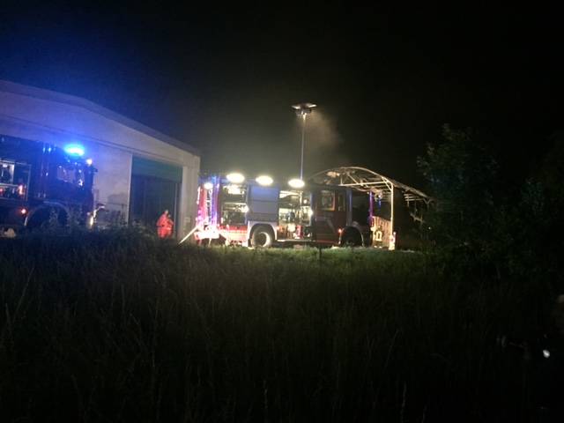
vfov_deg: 48.2
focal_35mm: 29
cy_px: 212
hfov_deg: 61.7
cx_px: 282
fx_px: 472
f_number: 2.2
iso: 800
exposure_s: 1/17
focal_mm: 4.15
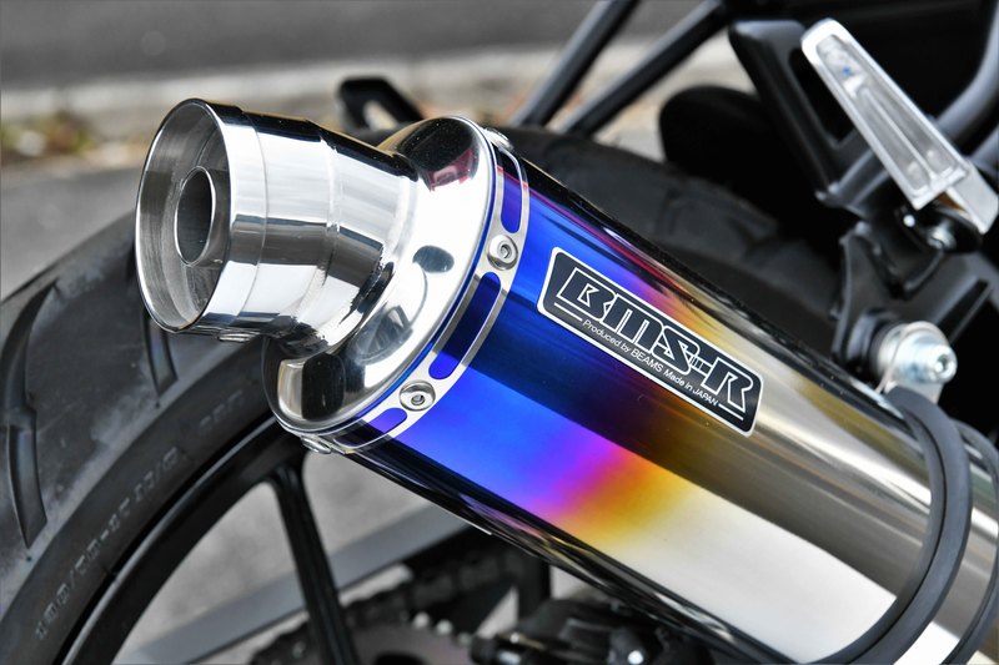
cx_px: 500
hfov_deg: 28.8
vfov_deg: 19.4
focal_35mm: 70
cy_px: 332
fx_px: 1942
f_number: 9
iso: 3200
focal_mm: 70
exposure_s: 1/500
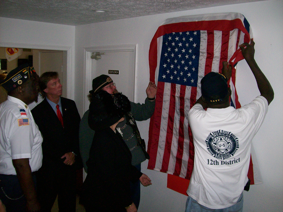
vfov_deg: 39.6
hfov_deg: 51.4
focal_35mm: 36
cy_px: 106
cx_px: 142
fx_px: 294
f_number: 2.7
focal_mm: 6
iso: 140
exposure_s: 1/64
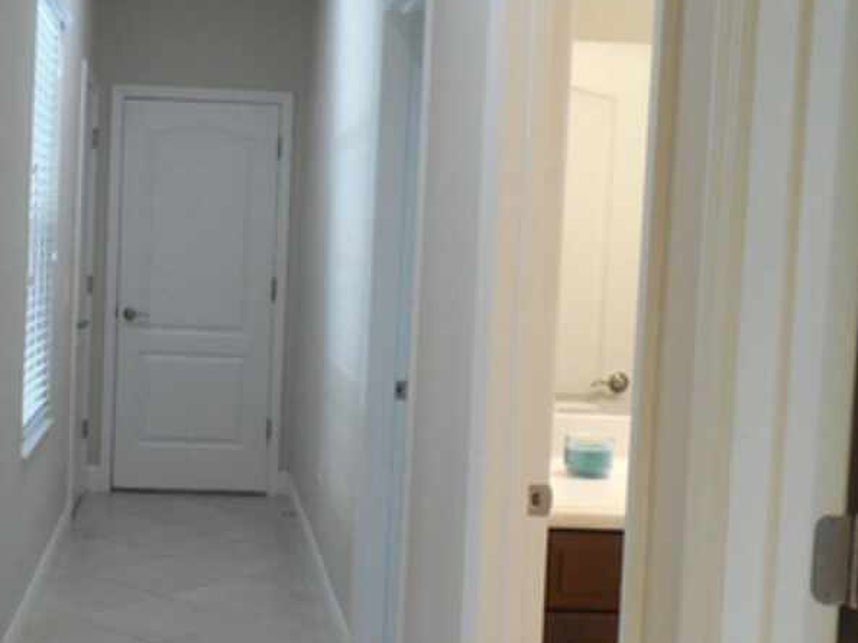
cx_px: 278
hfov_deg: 35.2
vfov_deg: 27.0
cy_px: 311
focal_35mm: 54
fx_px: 1338
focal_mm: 4.5
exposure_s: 1/30
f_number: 3.3
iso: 320
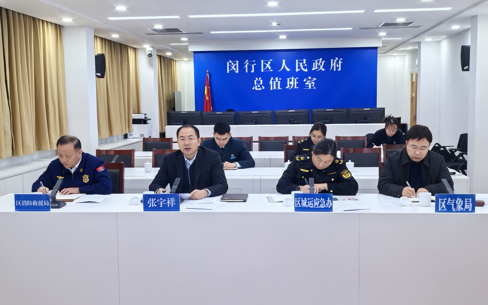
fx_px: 598
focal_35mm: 45
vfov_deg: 28.6
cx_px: 248
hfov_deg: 44.4
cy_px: 153
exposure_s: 1/100
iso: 250
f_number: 4
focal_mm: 5.75
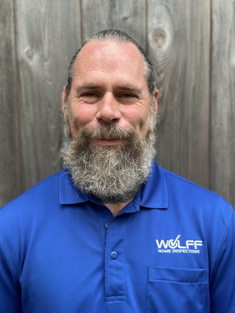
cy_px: 155
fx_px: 444
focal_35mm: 49
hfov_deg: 29.7
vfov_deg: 38.9
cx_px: 118
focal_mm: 6.86
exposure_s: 1/123
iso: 64
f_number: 1.78
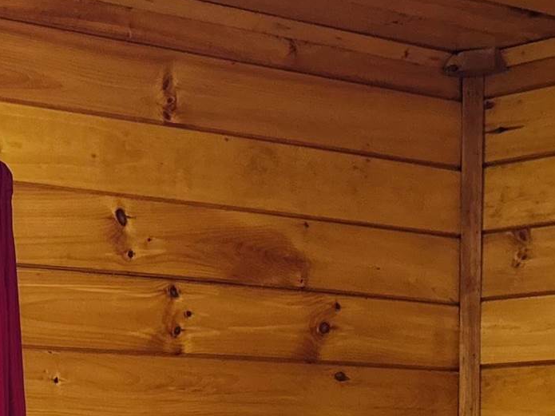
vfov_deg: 12.3
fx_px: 1843
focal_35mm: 115
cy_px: 608
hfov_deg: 16.1
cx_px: -195
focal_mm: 5.7
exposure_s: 1/60
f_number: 1.5
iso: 200
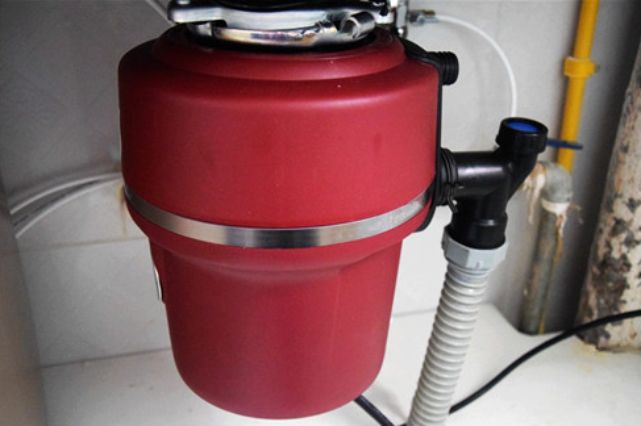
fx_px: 685
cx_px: 325
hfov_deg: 50.1
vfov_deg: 34.6
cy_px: 218
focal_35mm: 39
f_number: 4
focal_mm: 25
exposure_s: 1/30
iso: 6400
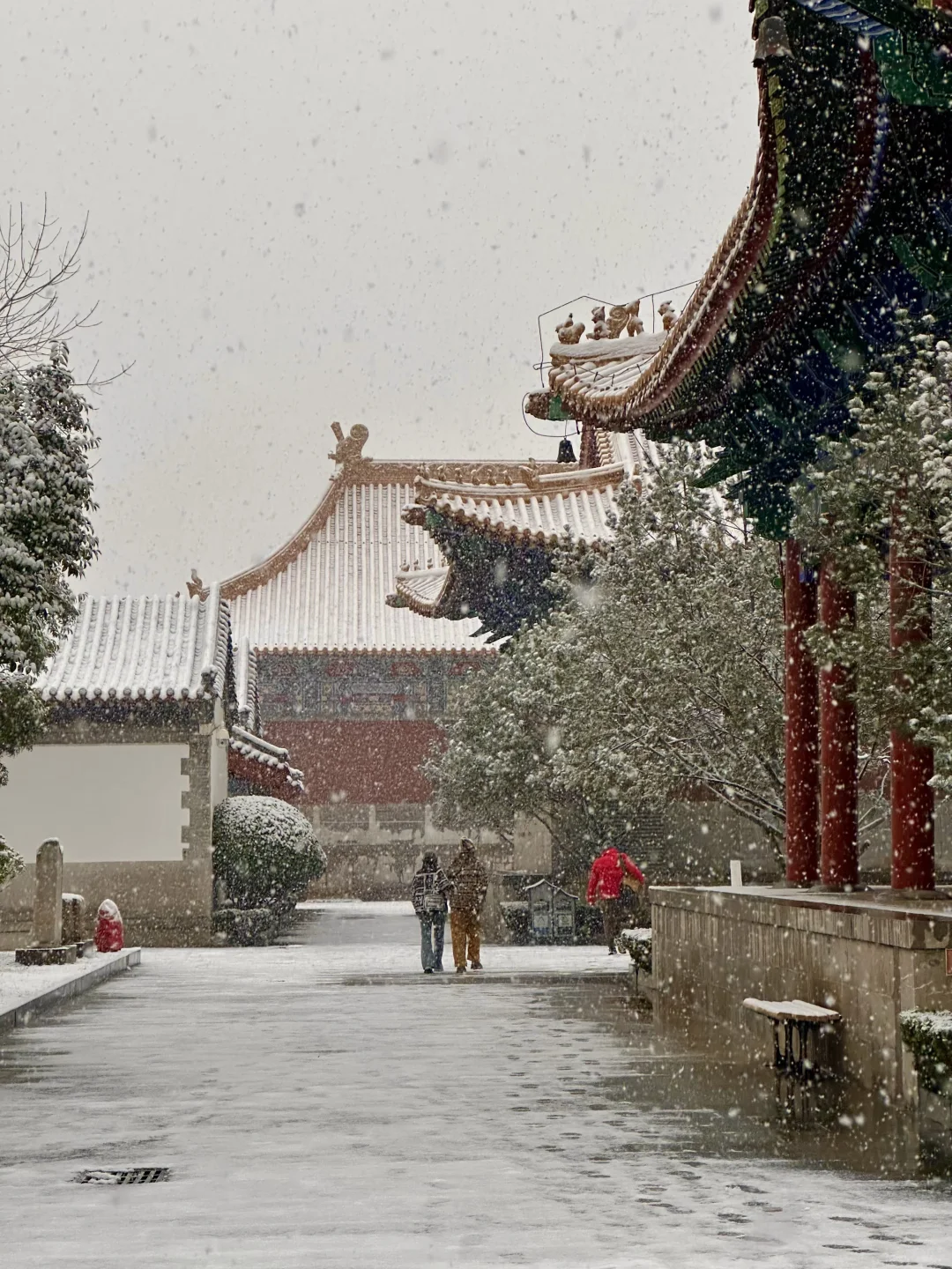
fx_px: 2824
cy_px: 634
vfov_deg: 25.3
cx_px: 476
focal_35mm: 77
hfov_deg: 19.1
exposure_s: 1/99
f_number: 2.8
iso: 125
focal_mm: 9
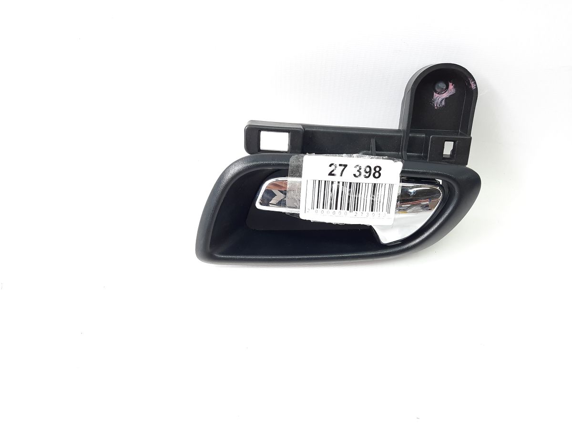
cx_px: 286
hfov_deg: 69.4
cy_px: 214
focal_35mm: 25
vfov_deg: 54.9
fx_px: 413
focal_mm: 4.6
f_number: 2
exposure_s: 1/50
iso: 100
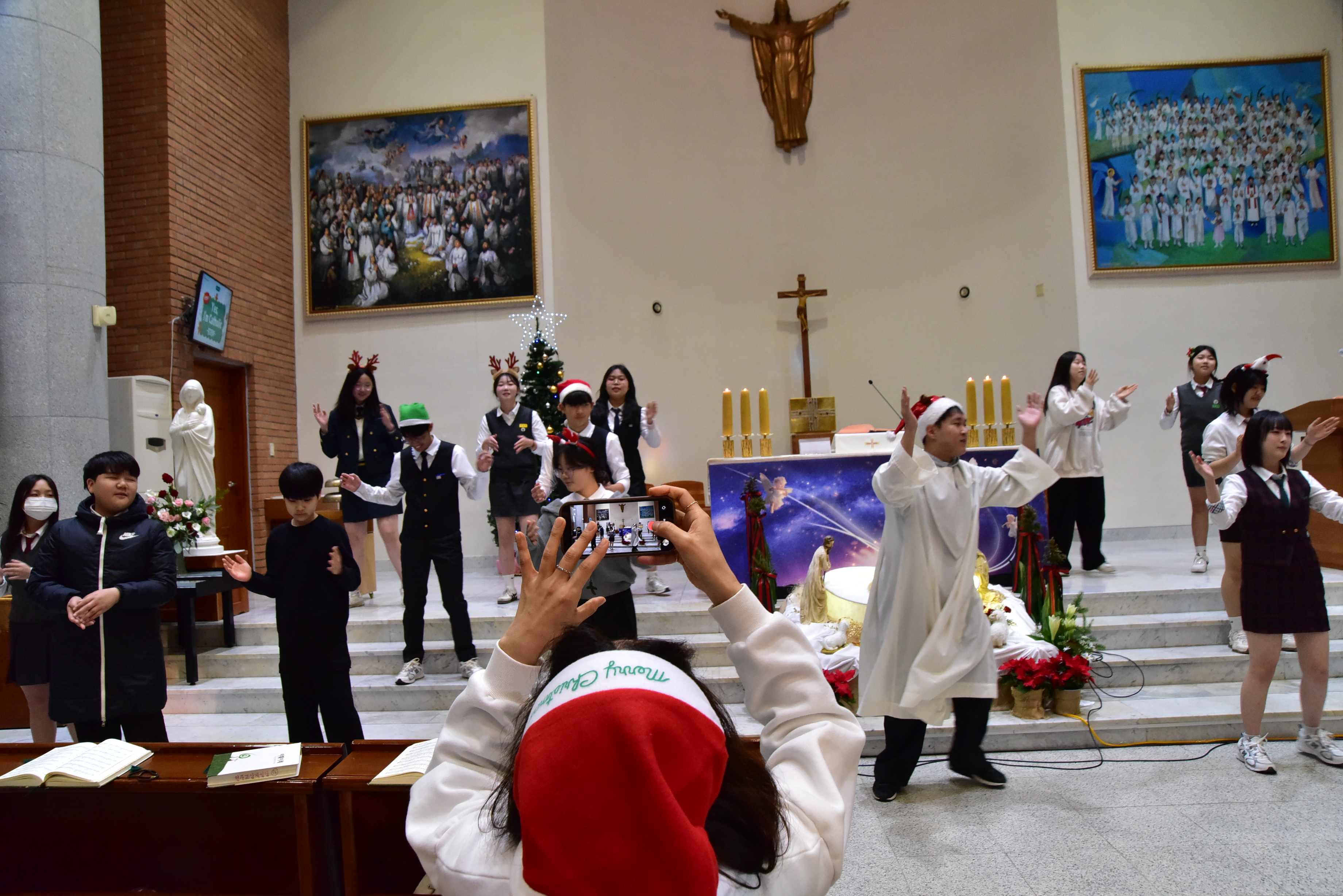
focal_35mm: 24
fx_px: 896
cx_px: 672
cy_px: 448
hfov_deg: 73.7
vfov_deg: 53.2
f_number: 10
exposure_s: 1/100
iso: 4000
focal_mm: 24
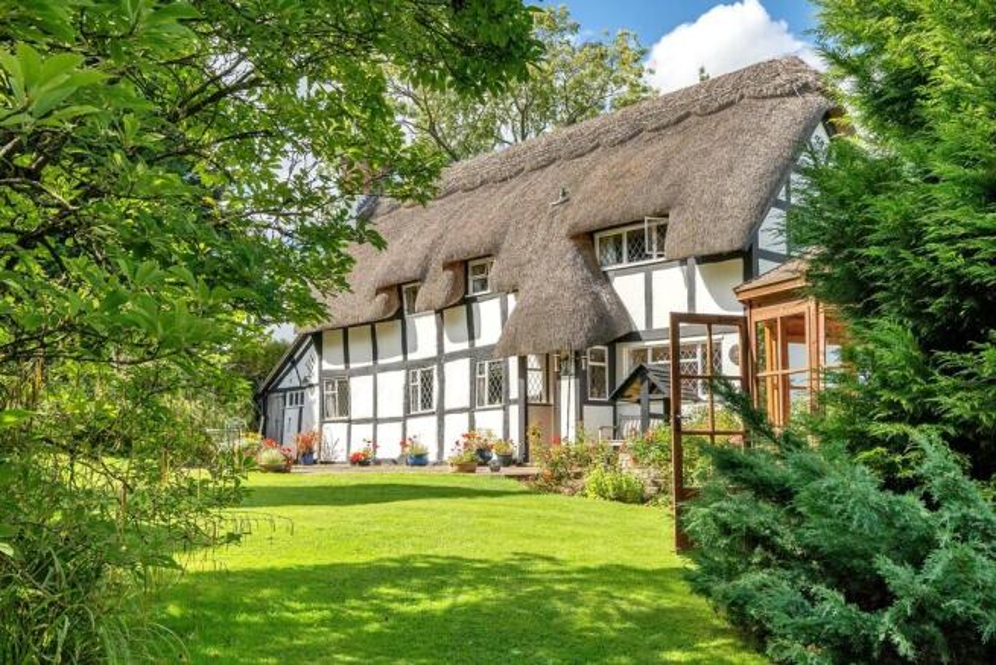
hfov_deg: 53.1
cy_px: 332
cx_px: 498
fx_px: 996
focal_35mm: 36
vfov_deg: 36.9
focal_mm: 24
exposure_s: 1/2000
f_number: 8
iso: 400
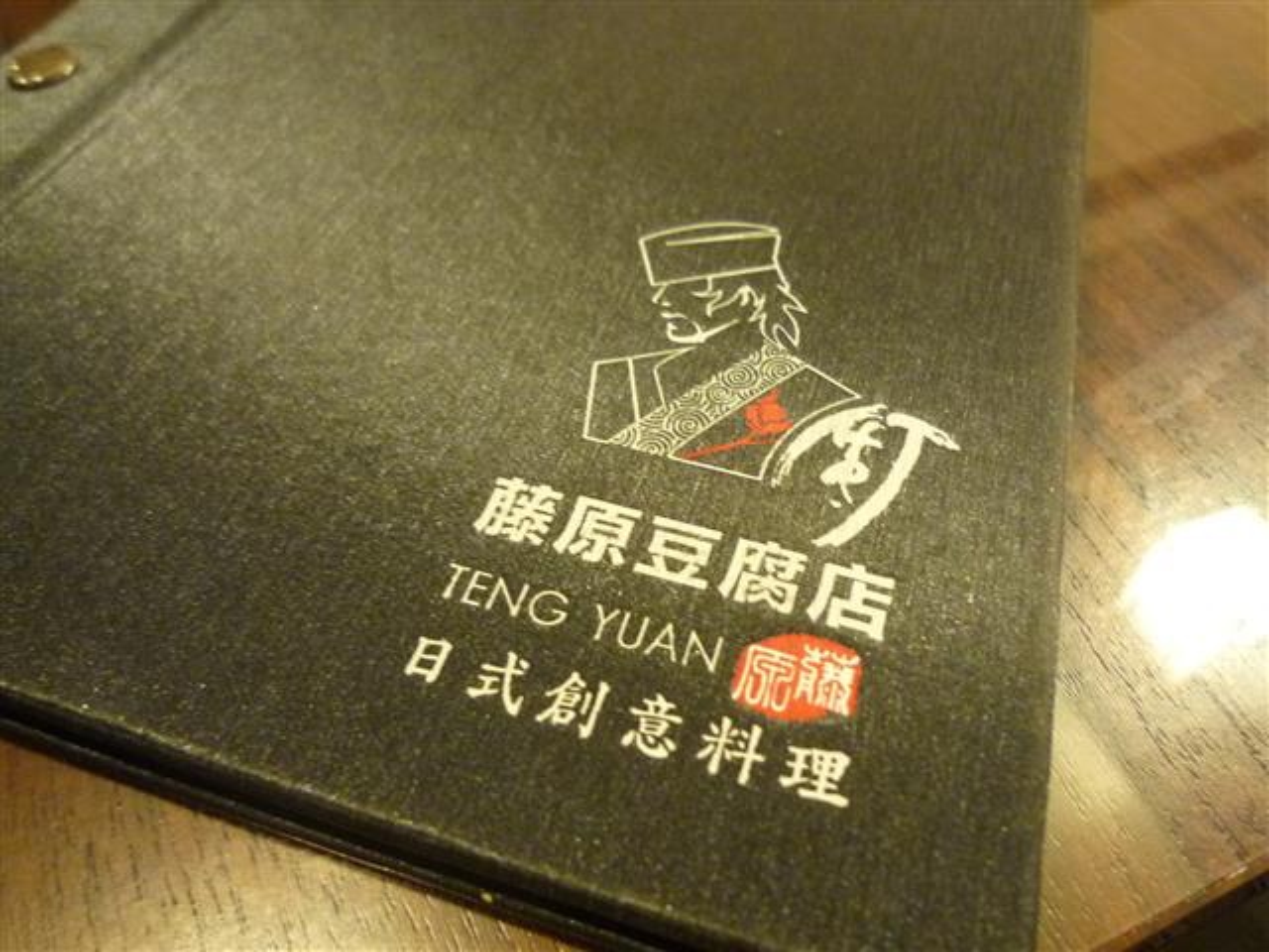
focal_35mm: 25
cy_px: 476
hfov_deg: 69.4
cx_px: 634
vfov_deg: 54.9
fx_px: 916
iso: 400
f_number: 2.8
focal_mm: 4.4
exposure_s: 1/10
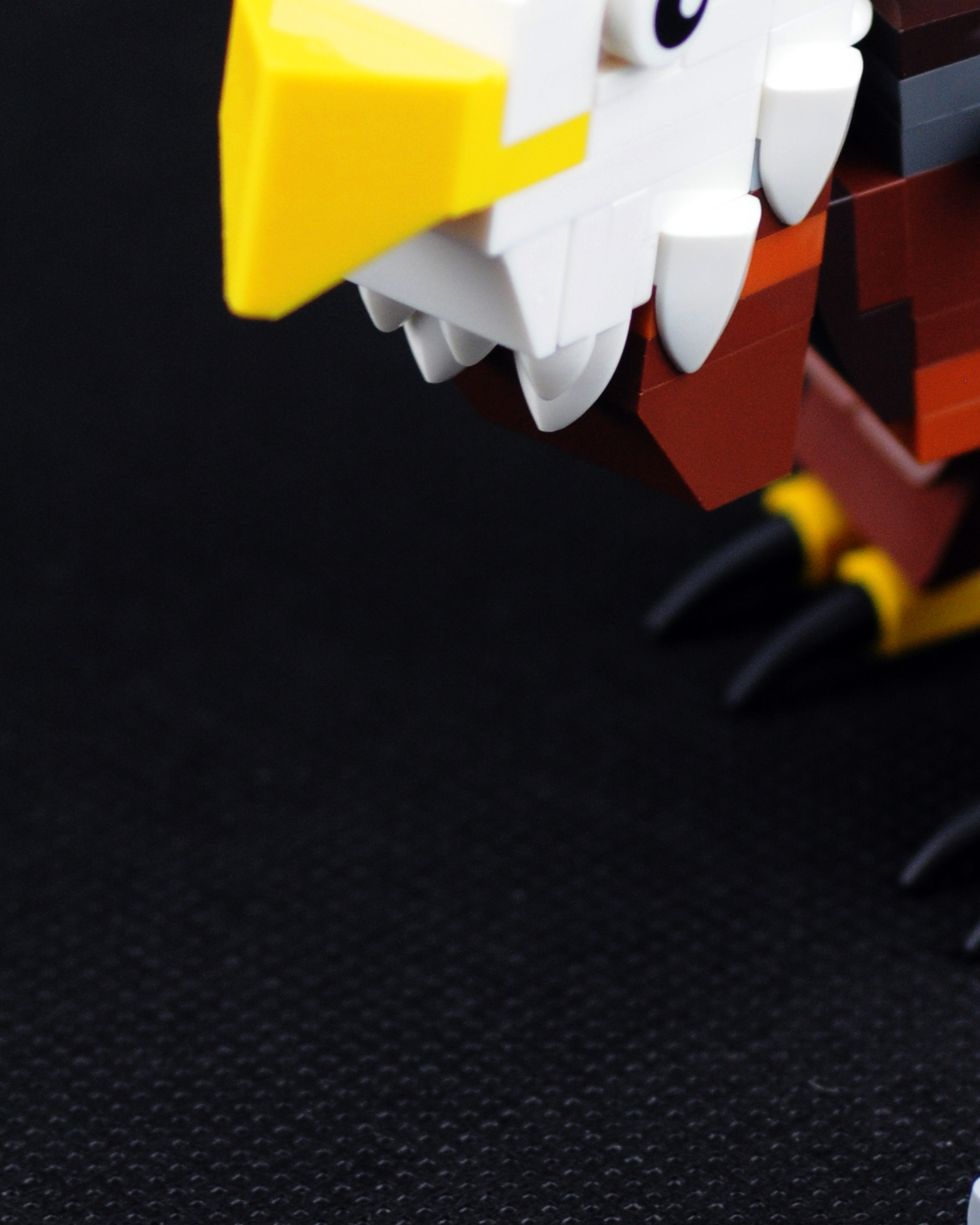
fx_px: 14586
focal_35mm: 402
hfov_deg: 3.8
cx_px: 1105
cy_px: 193
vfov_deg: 4.8
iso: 640
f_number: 5.6
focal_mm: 105
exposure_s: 1/160
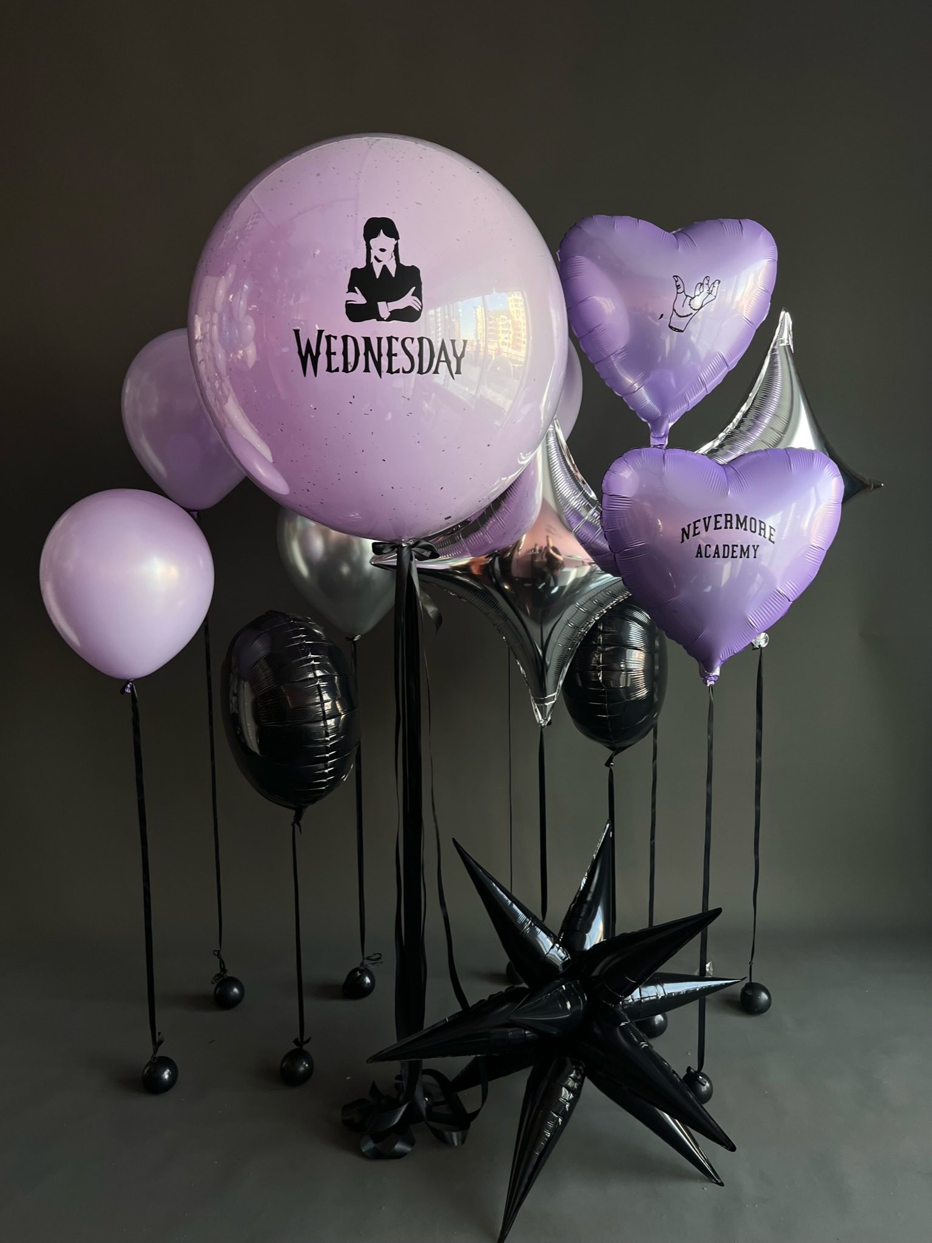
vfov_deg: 67.3
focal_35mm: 26
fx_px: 934
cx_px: 466
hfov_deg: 53.0
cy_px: 622
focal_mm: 5.7
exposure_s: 1/121
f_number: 1.5
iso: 80
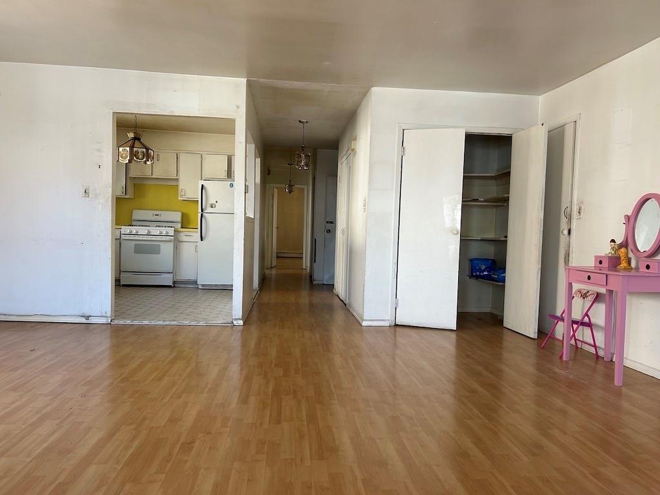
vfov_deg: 53.1
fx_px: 496
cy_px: 248
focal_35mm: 26
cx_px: 330
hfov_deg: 67.3
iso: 125
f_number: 1.5
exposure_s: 1/121
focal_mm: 5.7
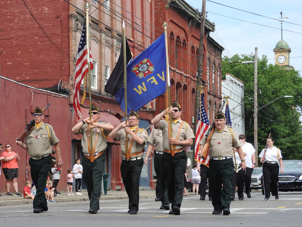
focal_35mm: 105
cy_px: 114
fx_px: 916
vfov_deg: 14.1
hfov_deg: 18.7
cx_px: 151
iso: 100
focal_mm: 18.8
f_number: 4.8
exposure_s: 1/400
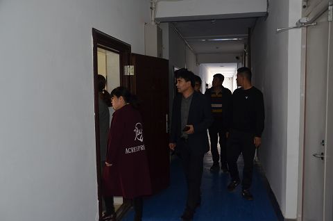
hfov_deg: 57.3
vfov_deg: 39.8
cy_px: 110
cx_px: 166
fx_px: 305
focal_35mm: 33
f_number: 3.8
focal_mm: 22
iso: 800
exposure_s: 1/60
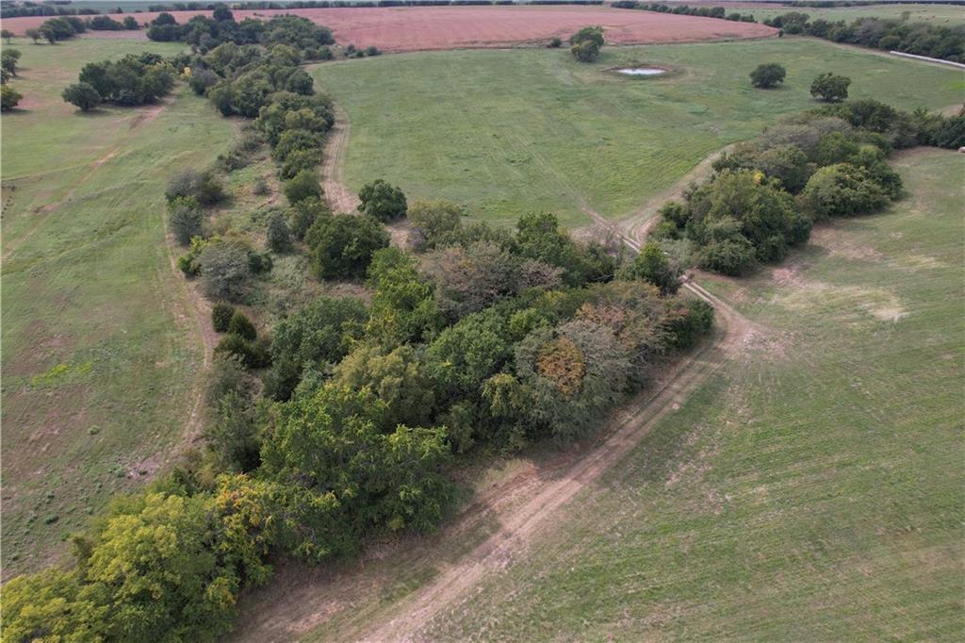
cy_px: 322
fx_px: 589
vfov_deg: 57.2
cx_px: 482
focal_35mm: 22
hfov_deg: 78.6
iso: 100
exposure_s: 1/30
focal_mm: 8.38
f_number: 2.8
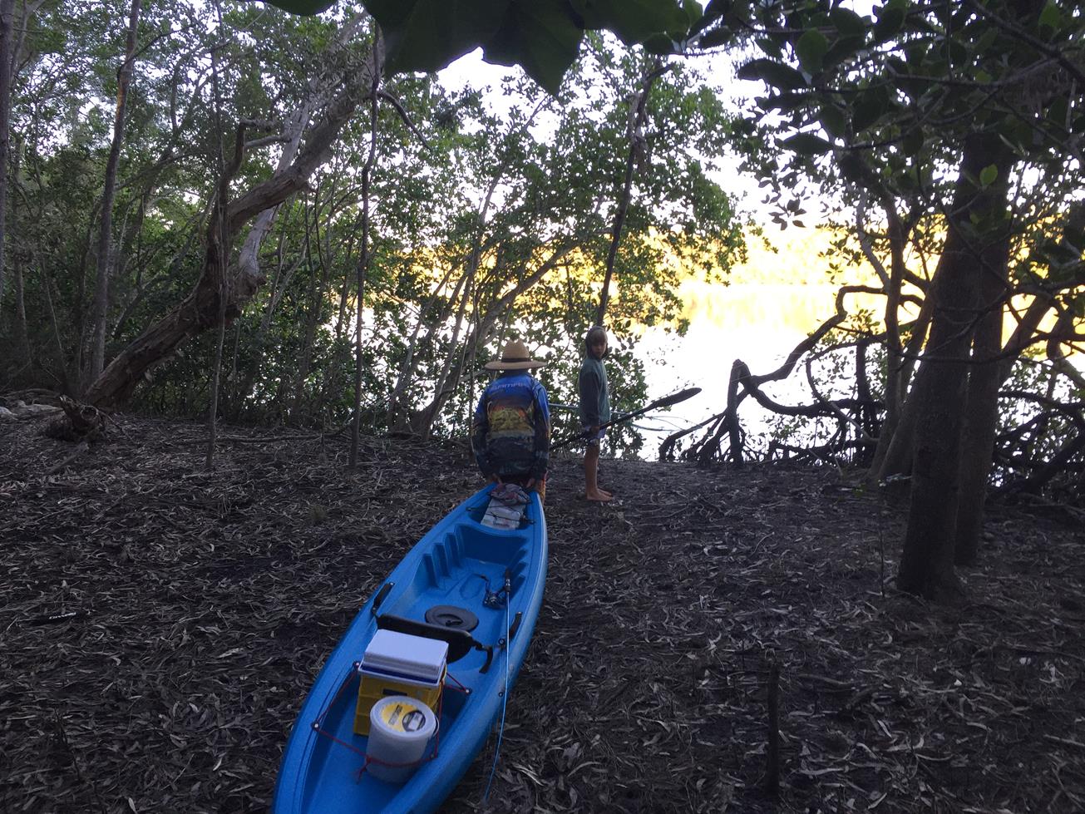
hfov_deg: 61.7
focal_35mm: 29
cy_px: 407
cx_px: 542
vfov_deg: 48.2
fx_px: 909
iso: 50
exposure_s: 1/100
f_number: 2.2
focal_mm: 4.15
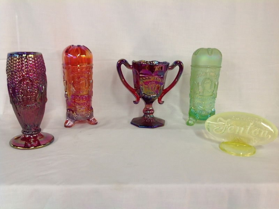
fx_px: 282
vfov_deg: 40.6
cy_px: 104
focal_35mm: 35
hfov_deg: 52.7
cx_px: 140
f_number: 2.4
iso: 64
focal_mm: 4.28
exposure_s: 1/15
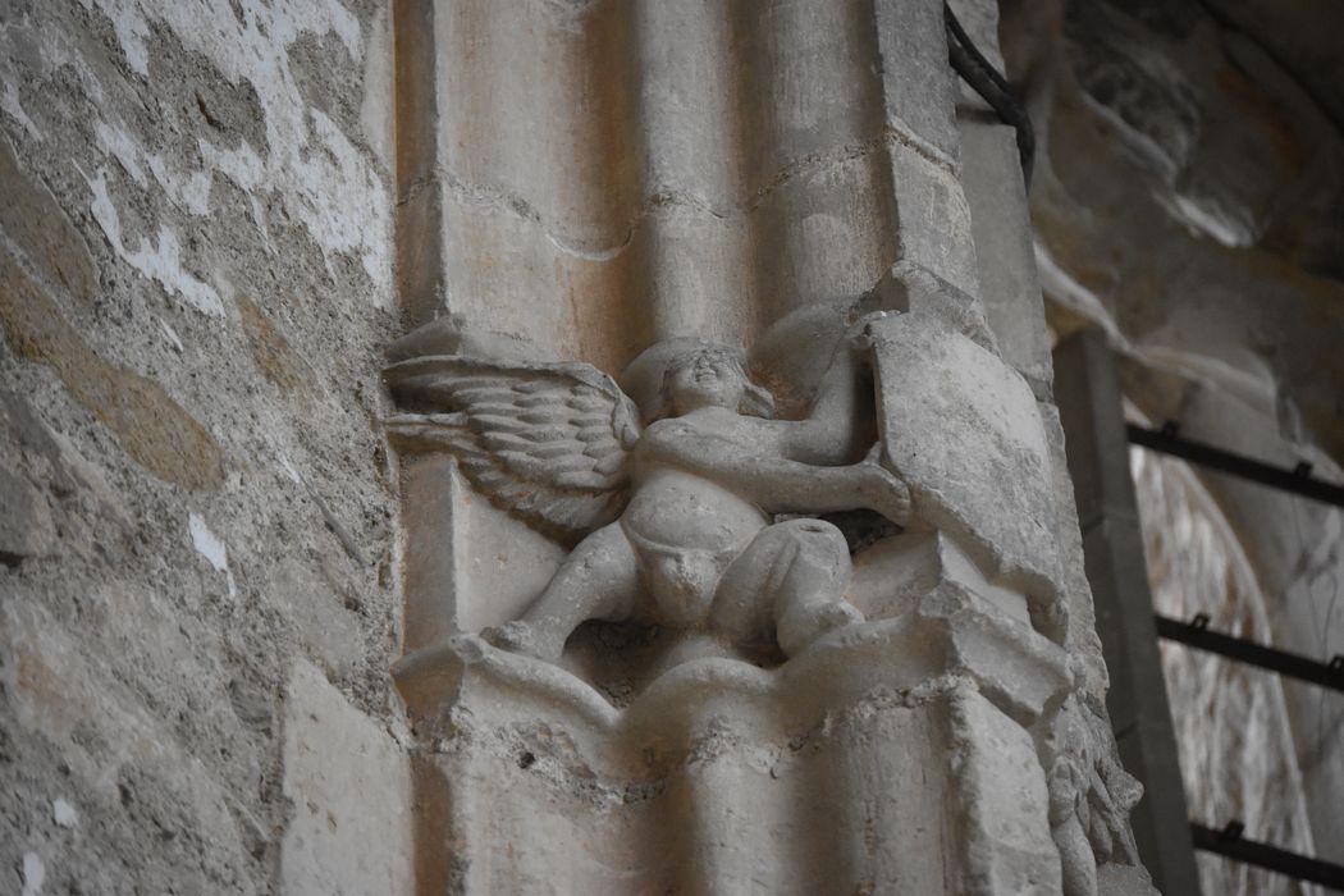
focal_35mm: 180
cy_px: 448
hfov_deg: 11.4
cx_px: 672
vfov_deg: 7.6
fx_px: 6719
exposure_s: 1/125
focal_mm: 120
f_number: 4.8
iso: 2800
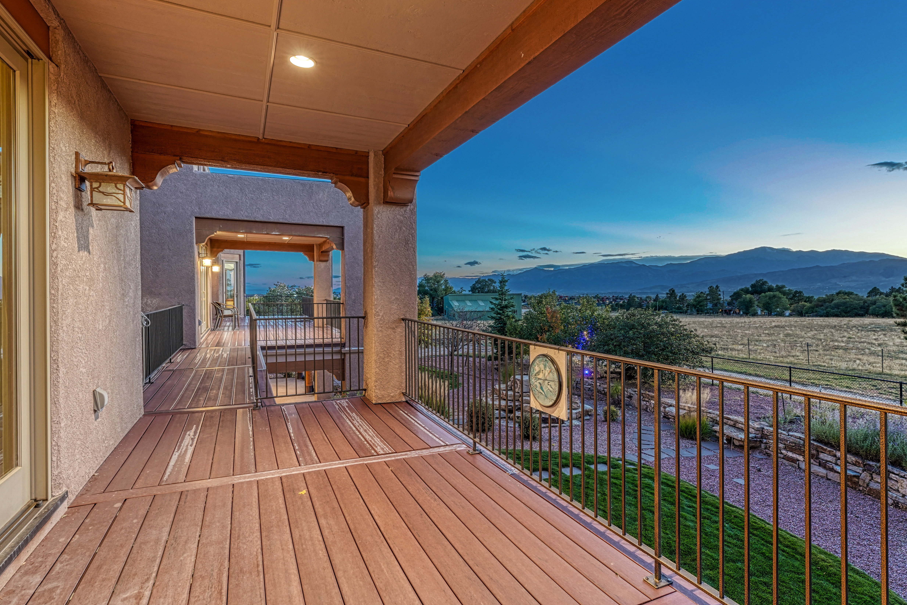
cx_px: 451
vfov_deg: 70.0
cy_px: 257
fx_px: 428
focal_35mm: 17
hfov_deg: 93.3
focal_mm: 14
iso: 800
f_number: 8
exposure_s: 2
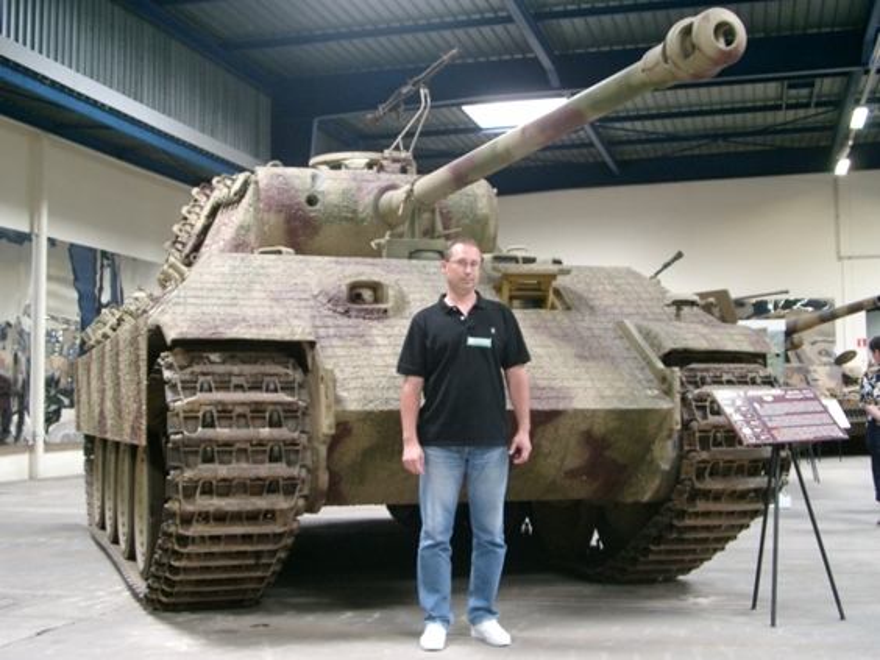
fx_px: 1271
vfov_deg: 29.1
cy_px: 330
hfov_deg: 38.2
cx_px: 440
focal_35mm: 50
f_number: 3
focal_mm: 10.2
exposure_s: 1/30
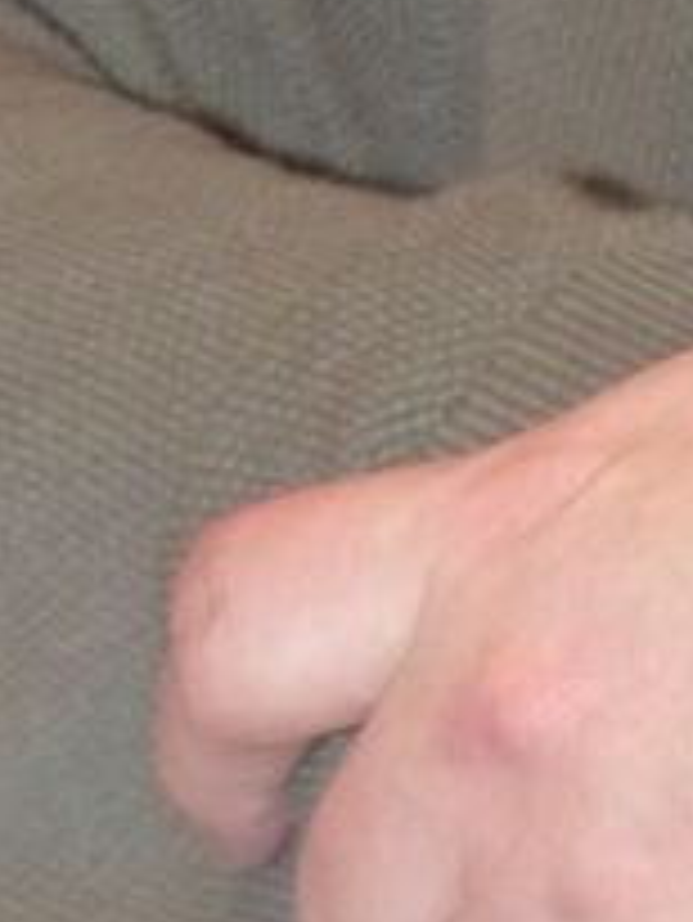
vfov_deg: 7.8
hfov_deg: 5.7
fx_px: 6746
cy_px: -25
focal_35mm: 253
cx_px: 1642
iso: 400
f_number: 2.8
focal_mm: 6.8
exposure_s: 1/60
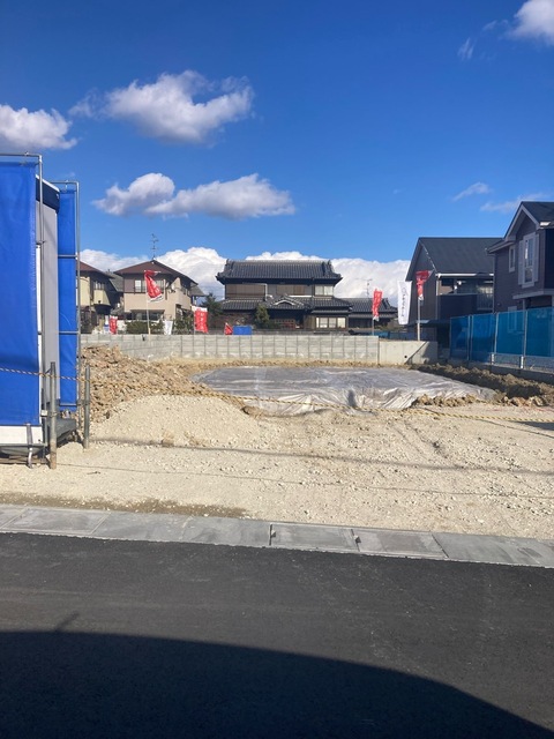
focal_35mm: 28
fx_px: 597
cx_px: 277
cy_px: 370
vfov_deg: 63.4
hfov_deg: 49.7
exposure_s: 1/3436
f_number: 1.8
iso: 25
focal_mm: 3.99
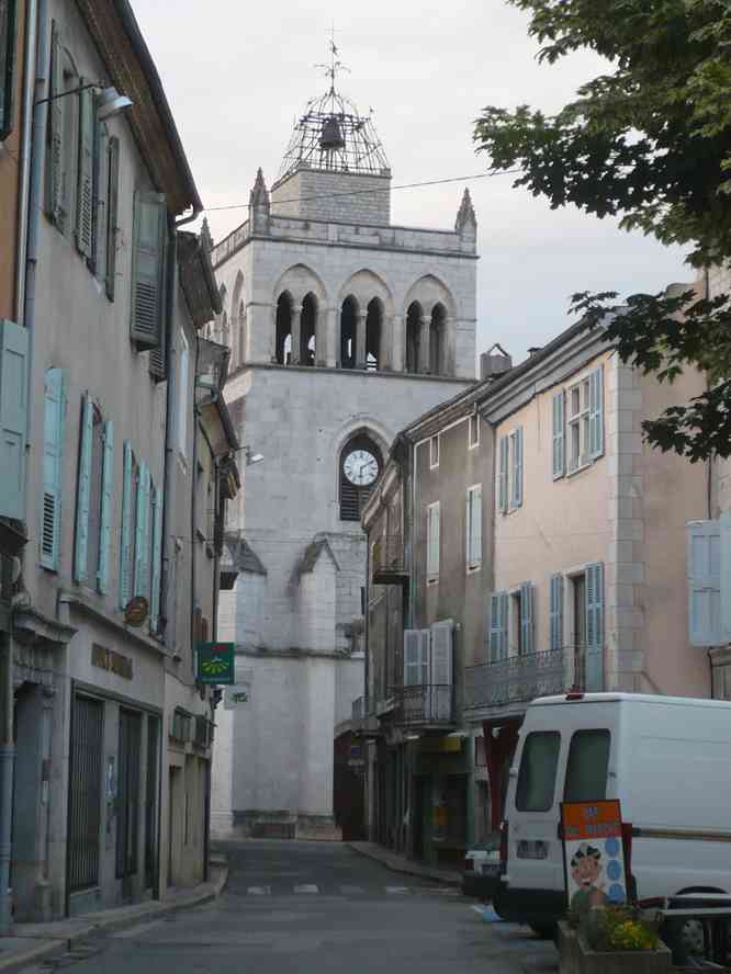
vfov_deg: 21.8
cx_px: 366
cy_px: 487
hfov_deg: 16.4
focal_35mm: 90
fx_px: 2534
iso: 160
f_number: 3.7
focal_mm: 9.9
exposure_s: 1/30
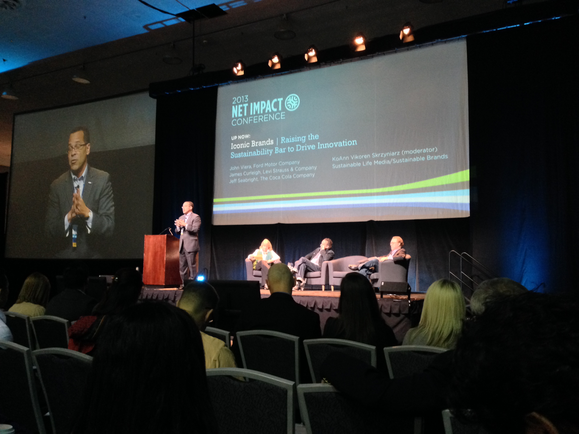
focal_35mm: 33
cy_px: 217
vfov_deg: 42.9
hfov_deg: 55.4
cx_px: 290
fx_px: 552
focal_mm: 4.12
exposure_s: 1/15
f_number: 2.4
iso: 400
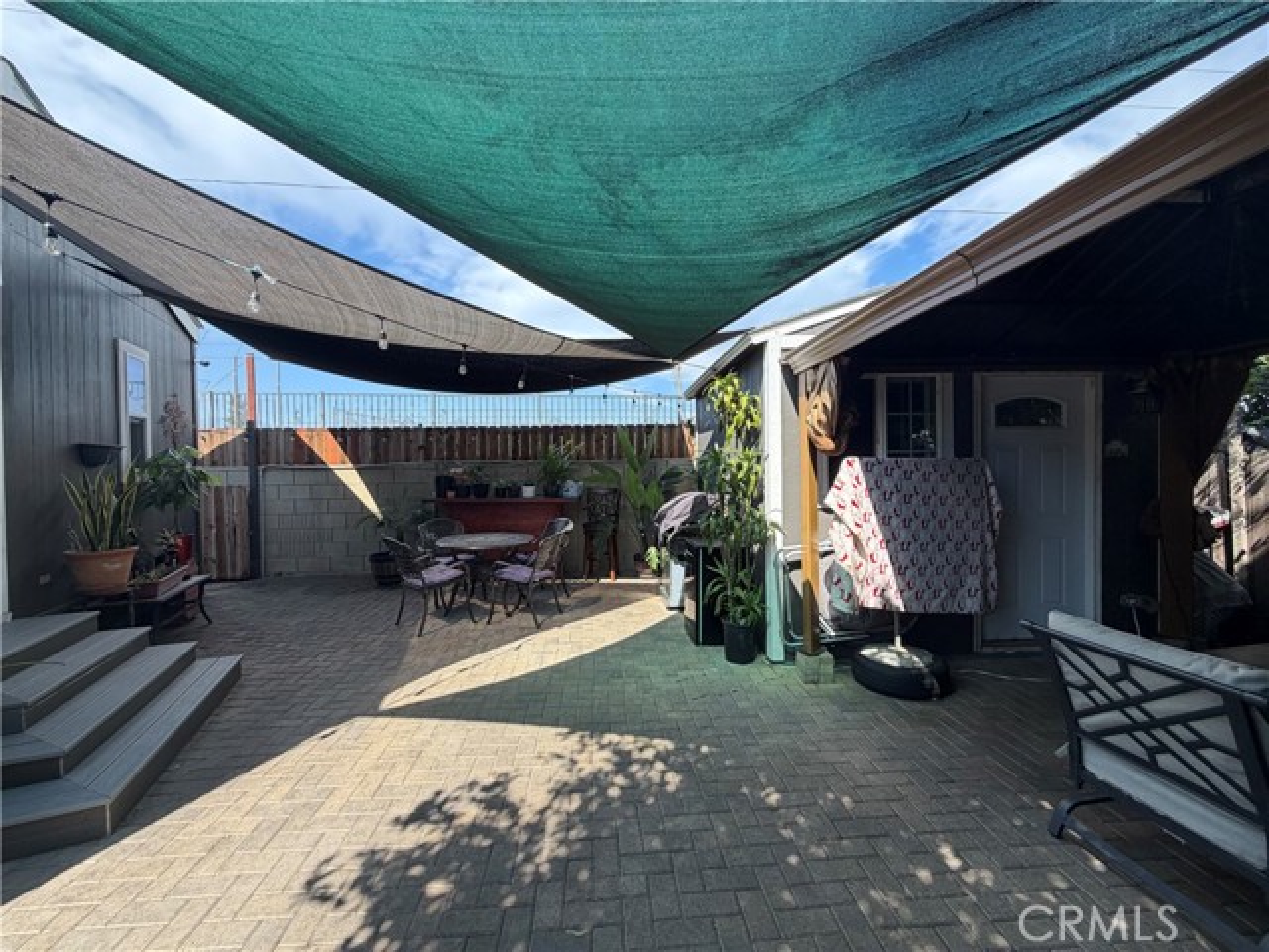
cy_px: 476
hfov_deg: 102.1
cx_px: 634
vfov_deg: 85.7
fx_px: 513
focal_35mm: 14
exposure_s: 1/502
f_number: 2.2
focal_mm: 2.22
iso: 50
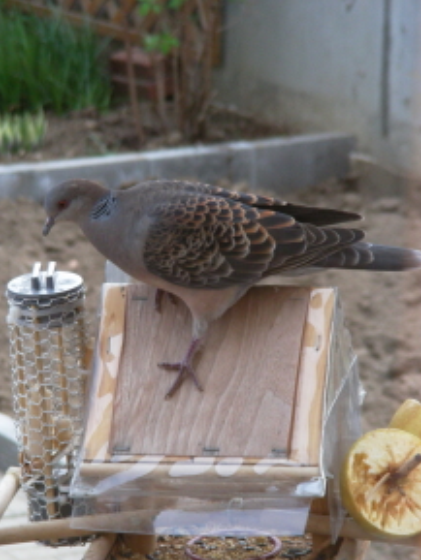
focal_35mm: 237
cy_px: 312
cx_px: 188
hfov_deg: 6.3
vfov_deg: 8.3
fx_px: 3840
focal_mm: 32.7
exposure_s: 1/76.5
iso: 200
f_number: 3.5
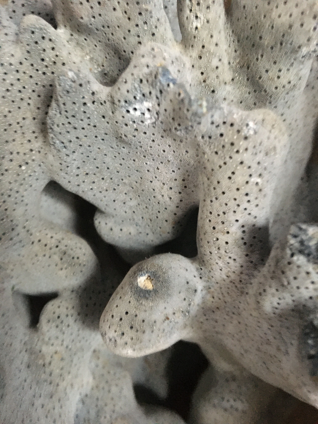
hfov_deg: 48.2
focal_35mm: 29
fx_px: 355
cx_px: 159
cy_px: 212
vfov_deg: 61.7
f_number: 2.2
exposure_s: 1/17
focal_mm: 4.15
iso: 500
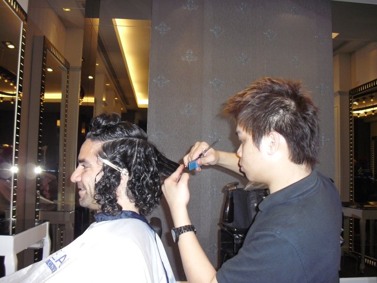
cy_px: 142
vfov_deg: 37.7
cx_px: 188
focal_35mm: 38
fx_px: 414
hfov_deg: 49.0
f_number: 2.8
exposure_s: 1/60
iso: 200
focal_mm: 6.2
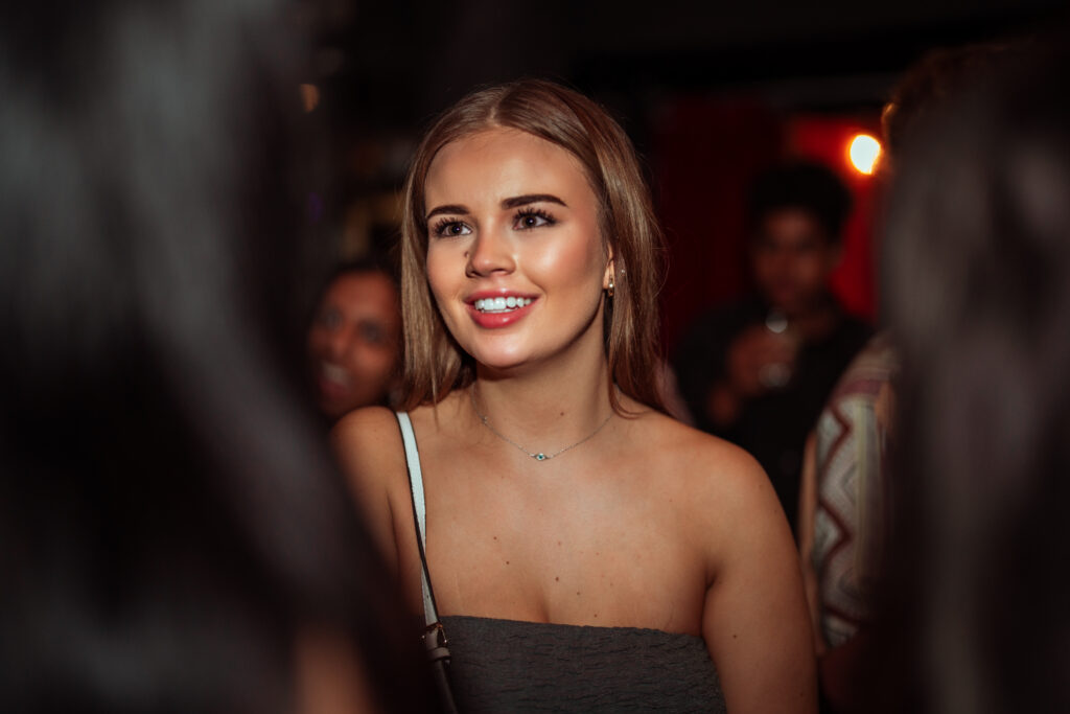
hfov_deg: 39.6
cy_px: 357
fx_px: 1486
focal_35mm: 50
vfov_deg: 27.0
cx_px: 535
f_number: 1.2
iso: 1000
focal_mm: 50
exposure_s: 1/250
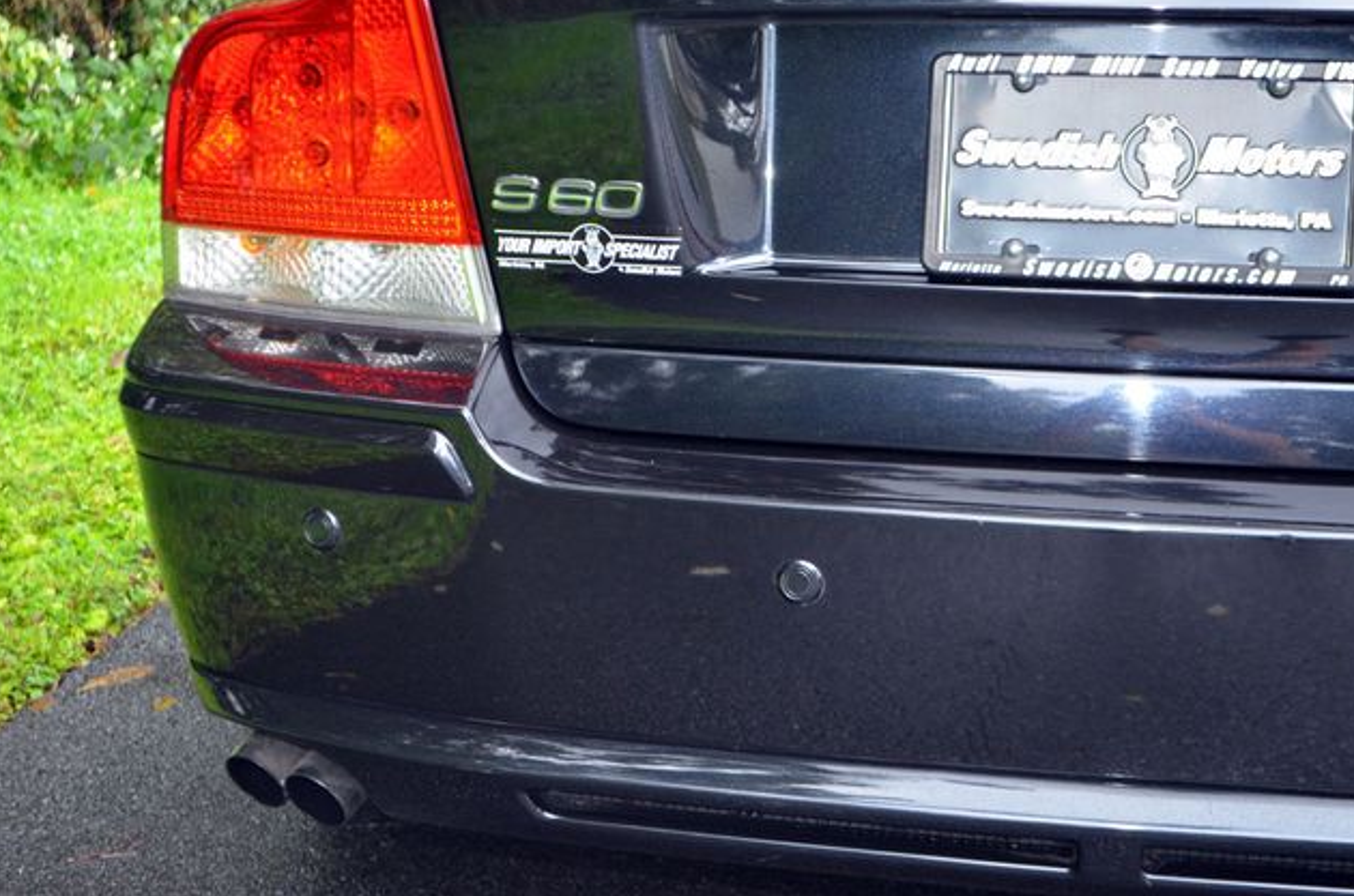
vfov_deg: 21.1
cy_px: 445
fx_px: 2402
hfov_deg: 31.5
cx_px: 679
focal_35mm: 64
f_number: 5.3
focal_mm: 42
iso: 1100
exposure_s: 1/60
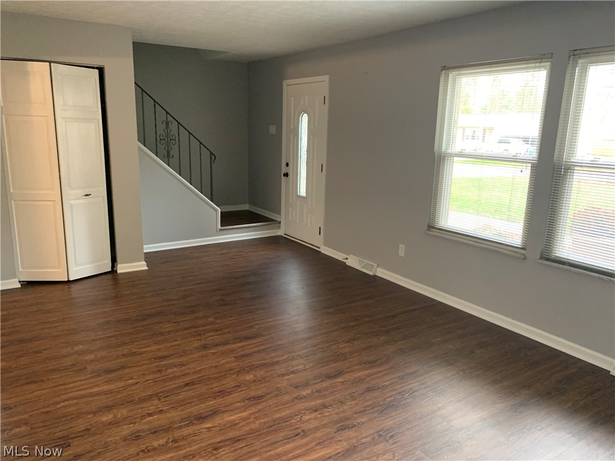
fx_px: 462
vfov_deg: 53.1
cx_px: 308
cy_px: 230
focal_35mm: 26
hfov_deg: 67.3
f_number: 1.8
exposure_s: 1/53
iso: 400
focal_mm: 4.25
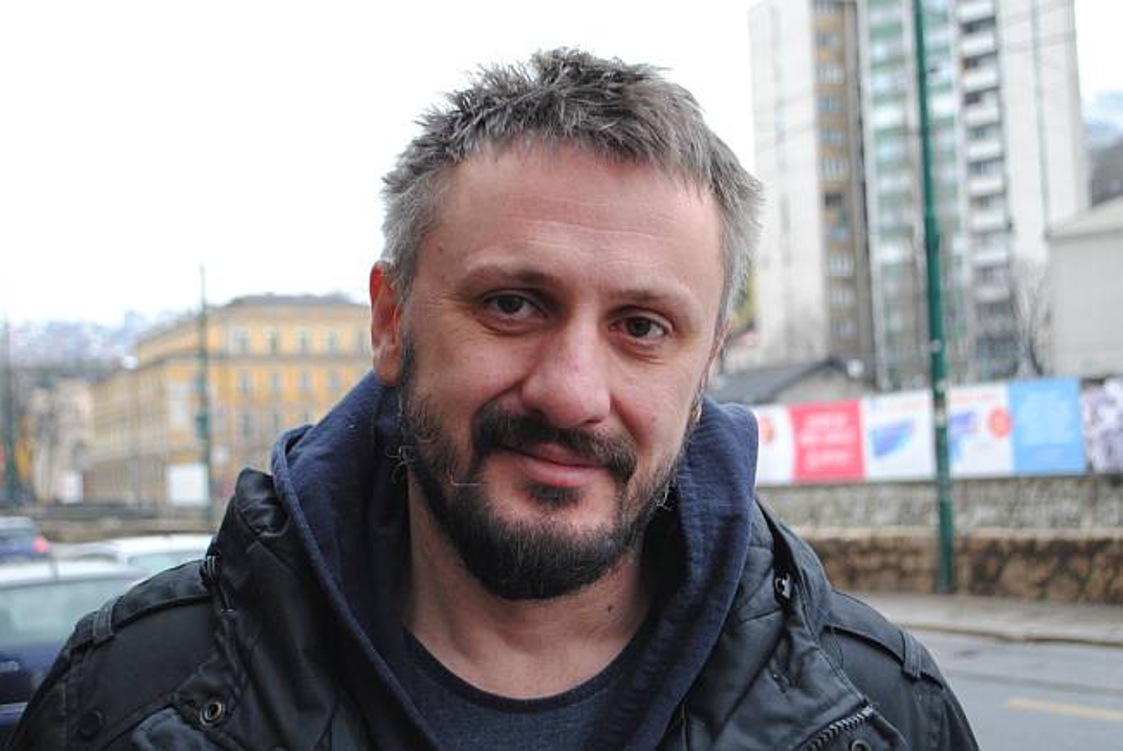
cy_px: 376
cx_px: 562
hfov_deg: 41.1
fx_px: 1499
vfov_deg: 28.1
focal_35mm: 48
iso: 200
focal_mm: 32
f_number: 4.8
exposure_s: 1/40
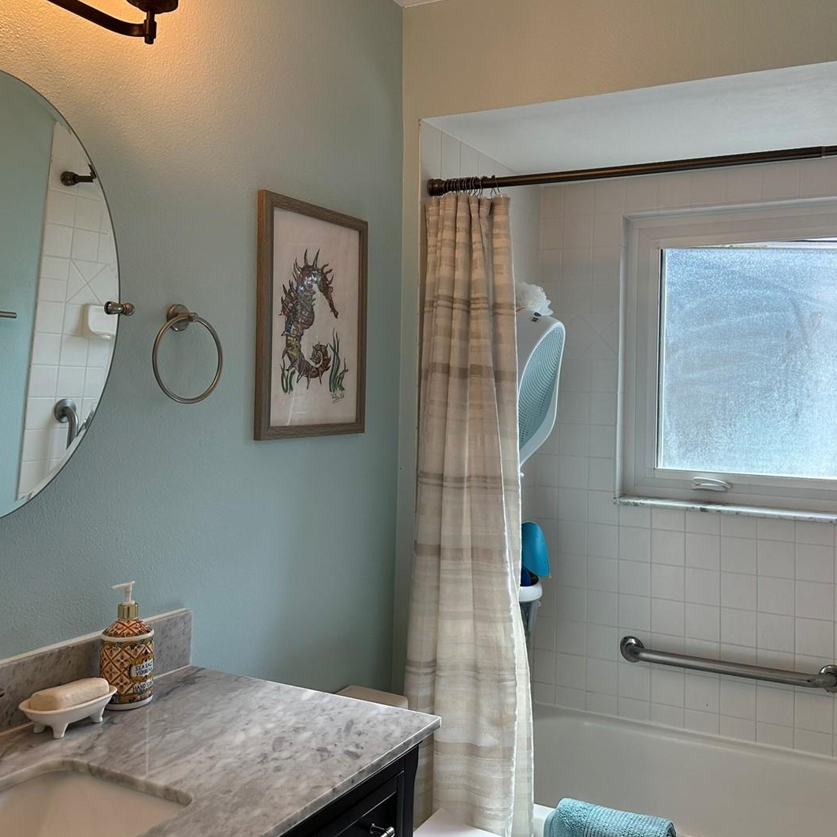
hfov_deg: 50.8
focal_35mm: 32
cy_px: 380
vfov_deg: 51.0
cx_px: 501
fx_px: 875
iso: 64
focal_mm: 6.86
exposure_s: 1/228
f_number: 1.78
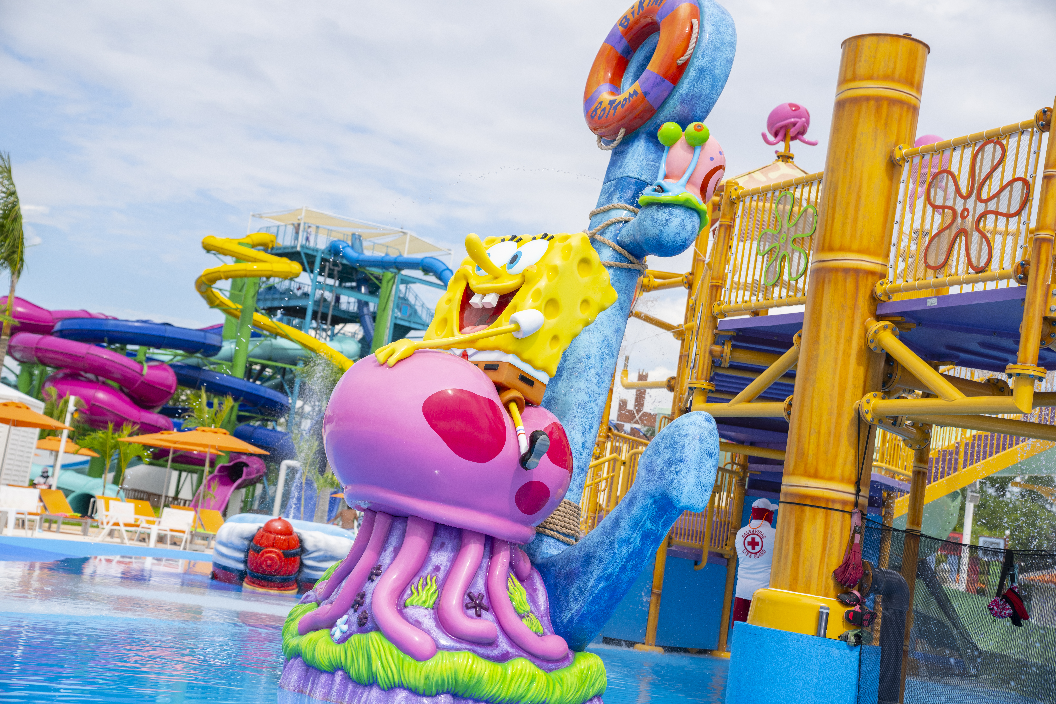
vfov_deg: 25.1
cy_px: 352
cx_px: 528
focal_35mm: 54
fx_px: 1584
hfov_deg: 36.9
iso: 200
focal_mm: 54
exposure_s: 1/2000
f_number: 3.5
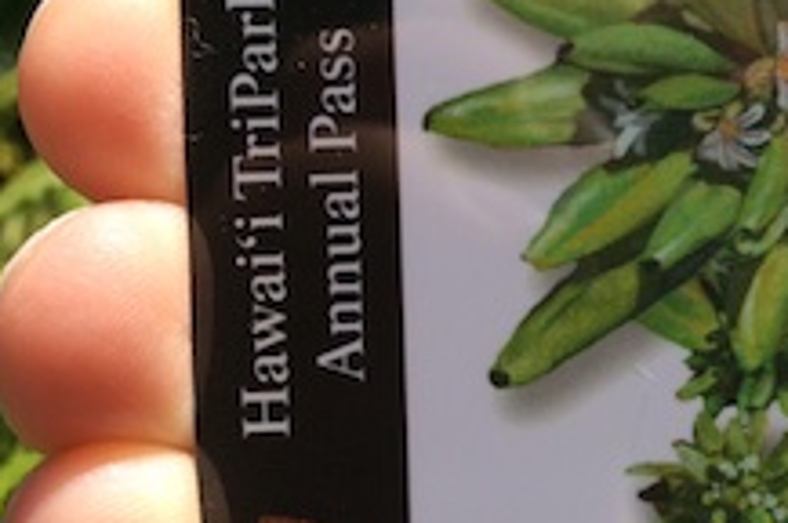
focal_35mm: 72
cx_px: 817
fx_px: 1574
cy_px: 194
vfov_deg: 18.8
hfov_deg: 26.4
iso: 40
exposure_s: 1/1282
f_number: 2.2
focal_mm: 4.12
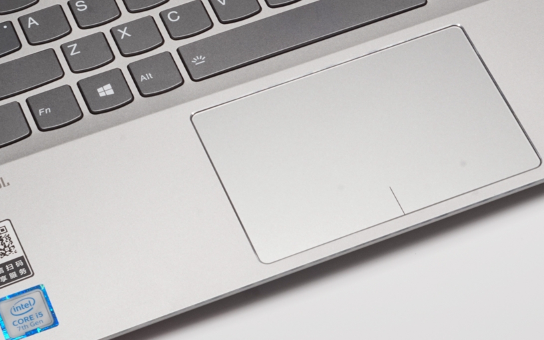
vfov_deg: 8.6
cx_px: 336
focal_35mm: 152
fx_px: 2254
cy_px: 35
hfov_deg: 13.7
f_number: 22
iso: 125
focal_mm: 50
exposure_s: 1/5
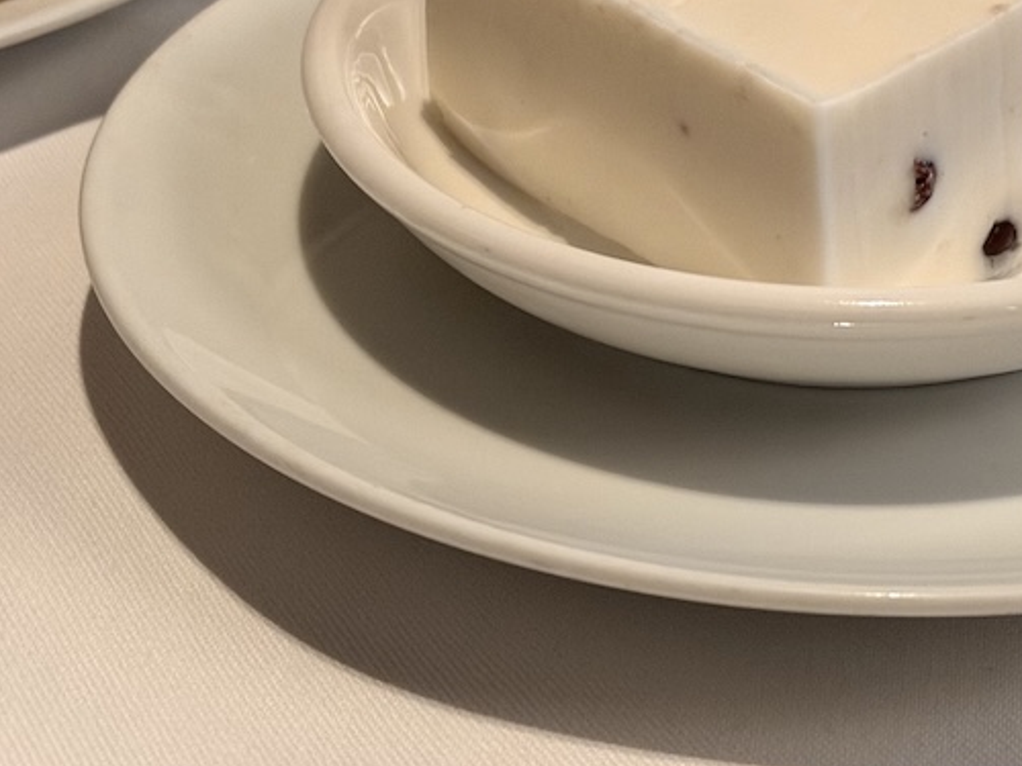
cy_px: 174
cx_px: 856
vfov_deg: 15.3
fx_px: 2834
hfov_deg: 20.2
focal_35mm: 96
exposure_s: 1/33
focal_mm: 6.76
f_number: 1.78
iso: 250
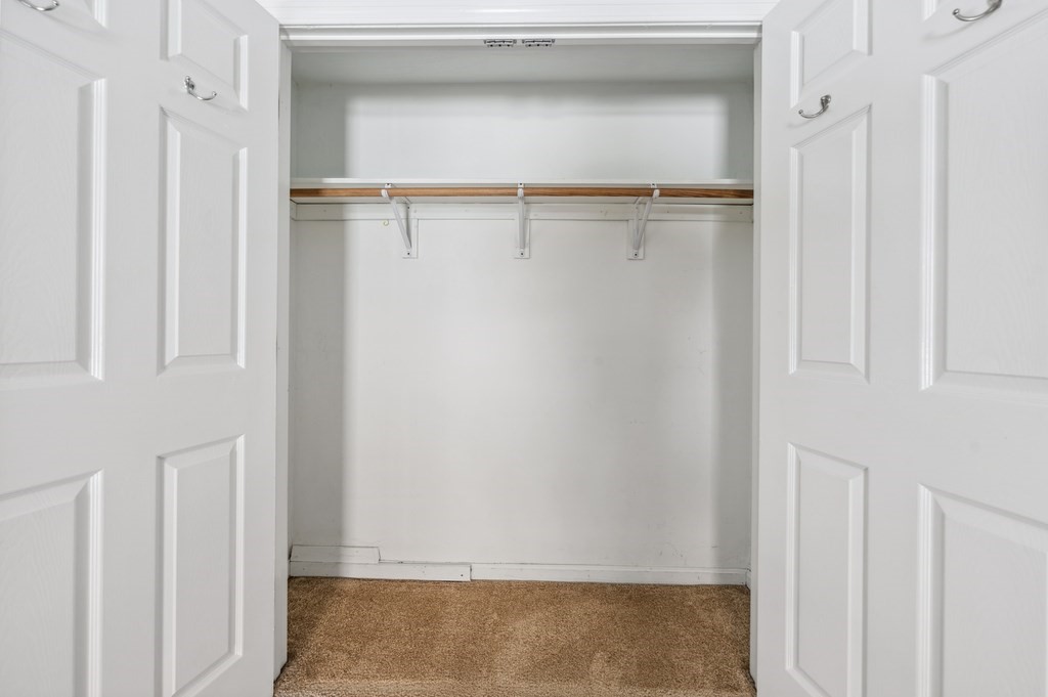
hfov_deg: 104.3
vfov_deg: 81.1
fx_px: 407
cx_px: 524
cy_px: 348
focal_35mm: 14
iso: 100
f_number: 8
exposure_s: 1
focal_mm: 14
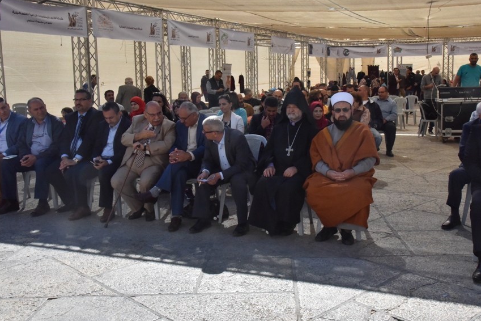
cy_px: 142
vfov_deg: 32.6
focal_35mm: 41
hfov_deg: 47.3
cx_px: 269
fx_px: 548
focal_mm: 34
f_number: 20
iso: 3200
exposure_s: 1/1600
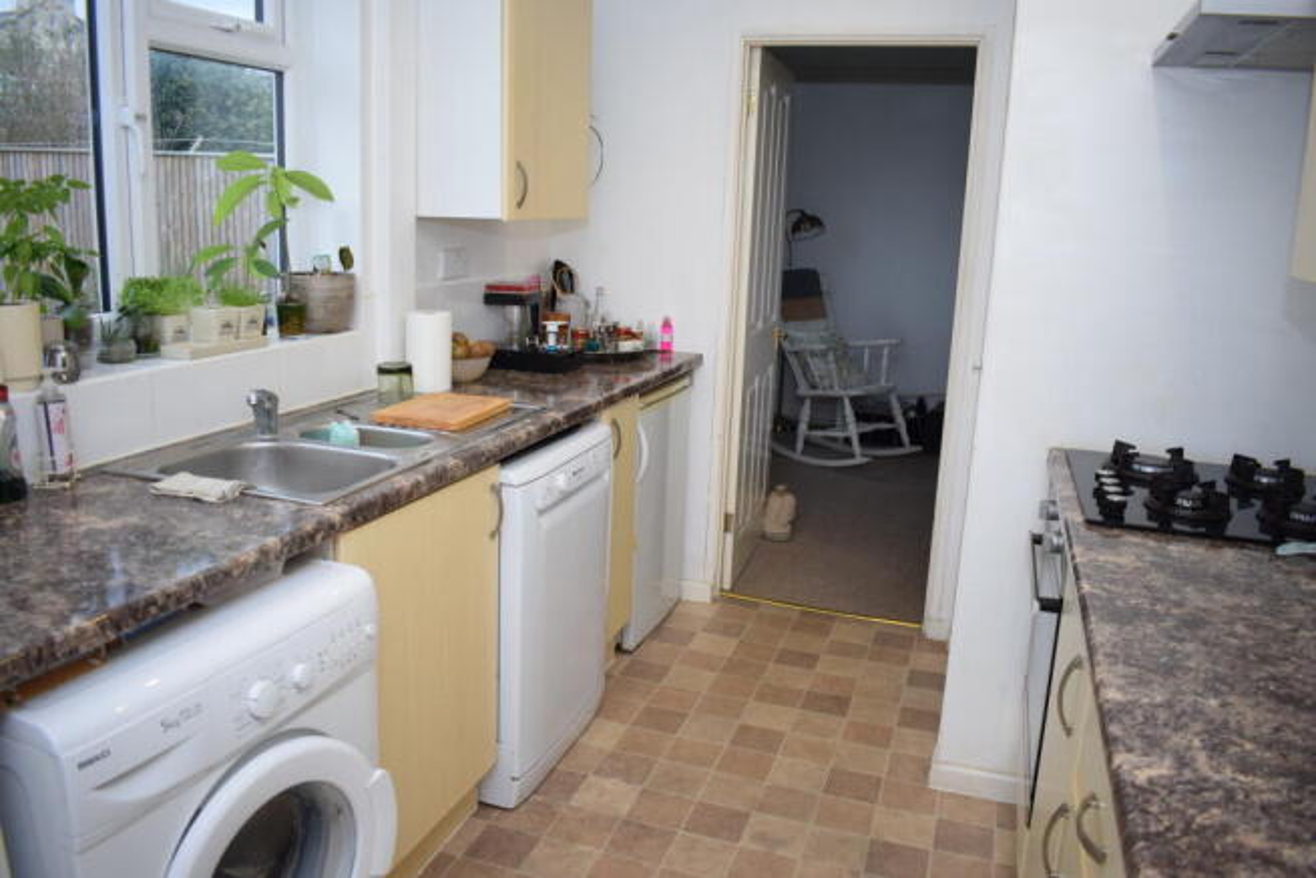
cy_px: 439
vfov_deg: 48.0
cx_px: 658
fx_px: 987
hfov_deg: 67.4
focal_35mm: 27
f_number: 3.5
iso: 1000
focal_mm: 18
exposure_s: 1/60
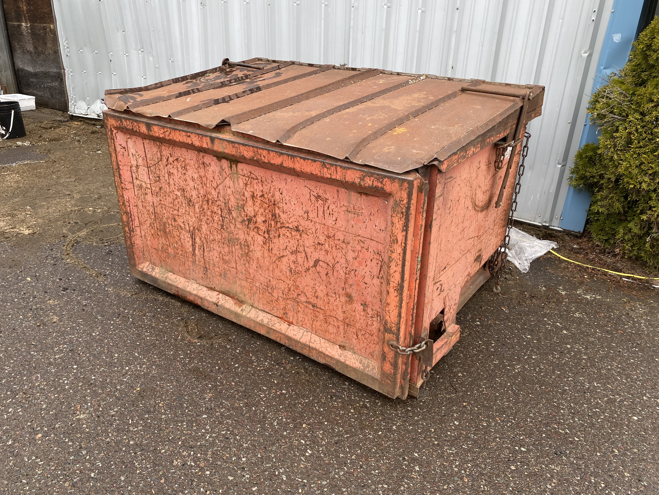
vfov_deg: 53.1
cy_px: 248
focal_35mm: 26
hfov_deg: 67.3
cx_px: 330
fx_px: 495
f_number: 1.8
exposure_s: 1/303
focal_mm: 4.25
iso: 32
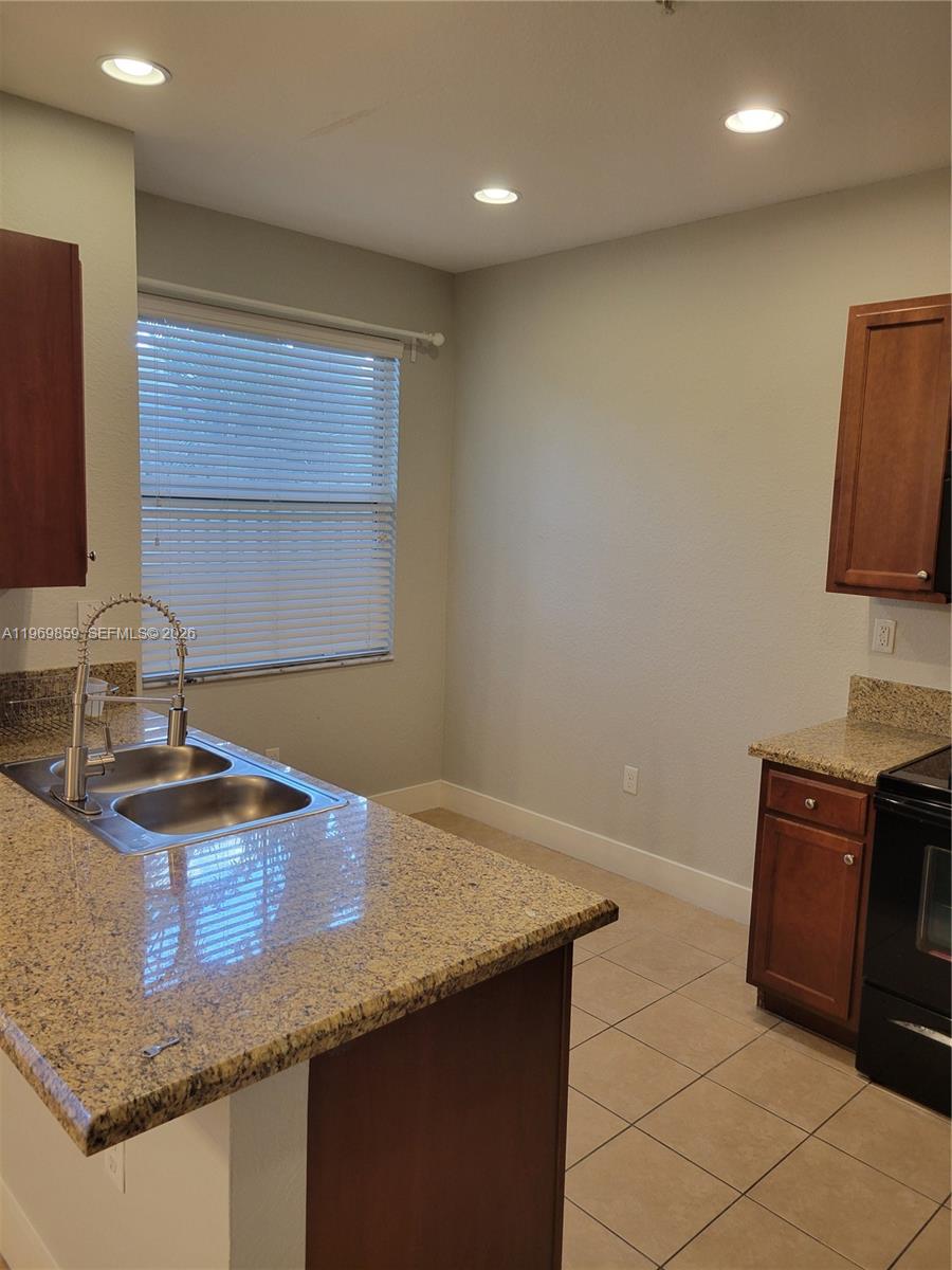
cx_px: 476
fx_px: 953
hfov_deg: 53.1
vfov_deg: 67.3
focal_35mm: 26
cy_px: 635
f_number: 1.8
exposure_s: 1/60
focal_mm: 5.4
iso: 200
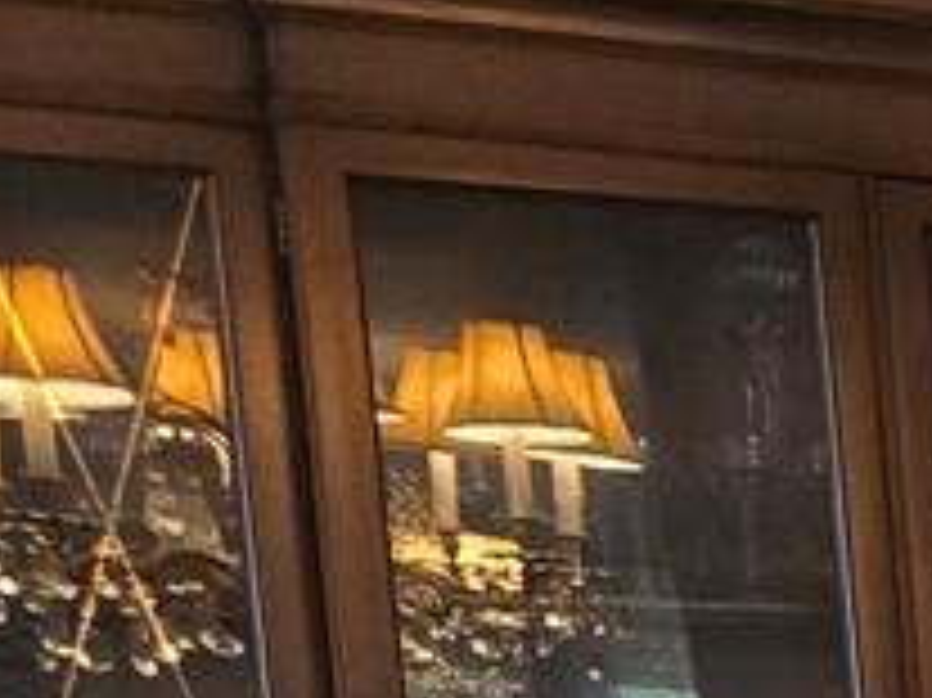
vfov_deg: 7.9
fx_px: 4790
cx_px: 3197
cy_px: 1509
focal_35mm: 178
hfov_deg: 8.4
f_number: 1.7
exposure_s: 1/120
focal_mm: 6.3
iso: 500
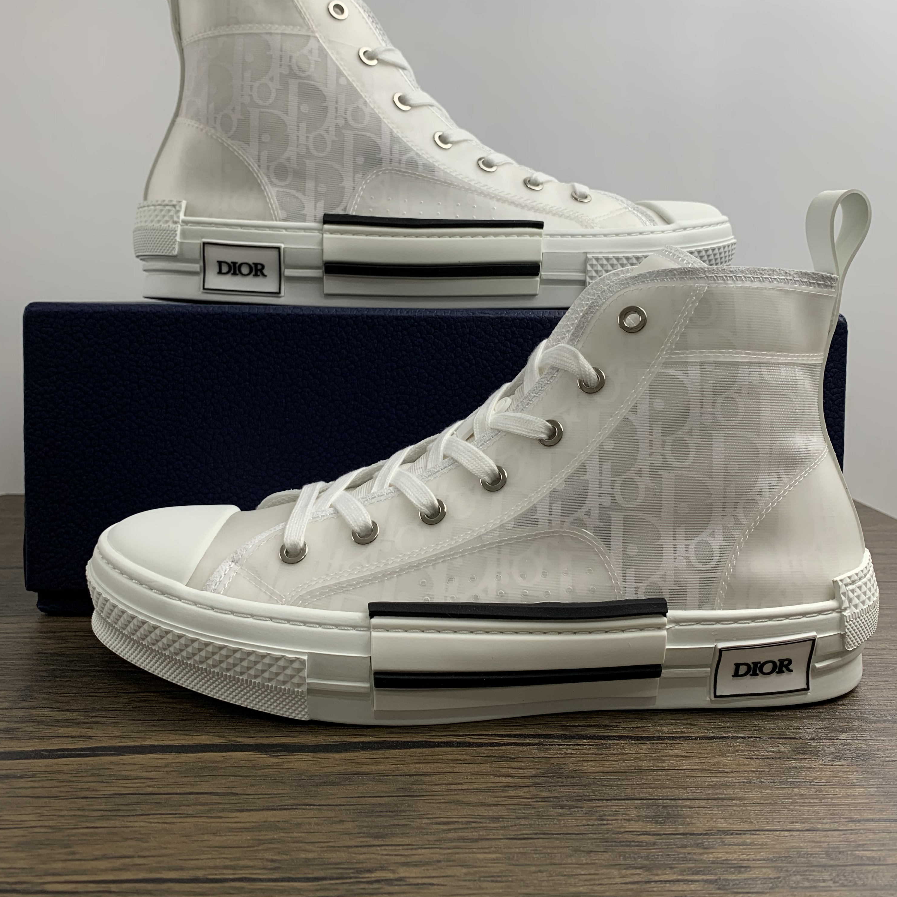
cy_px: 363
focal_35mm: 31
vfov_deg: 52.2
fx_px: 909
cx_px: 450
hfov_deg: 52.5
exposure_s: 1/121
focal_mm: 4.25
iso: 32
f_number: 1.8
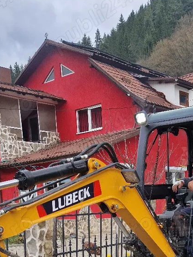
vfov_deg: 31.6
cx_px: 133
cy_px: 272
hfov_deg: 26.4
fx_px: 409
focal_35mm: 55
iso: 50
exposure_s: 1/250
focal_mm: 5.4
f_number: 1.8
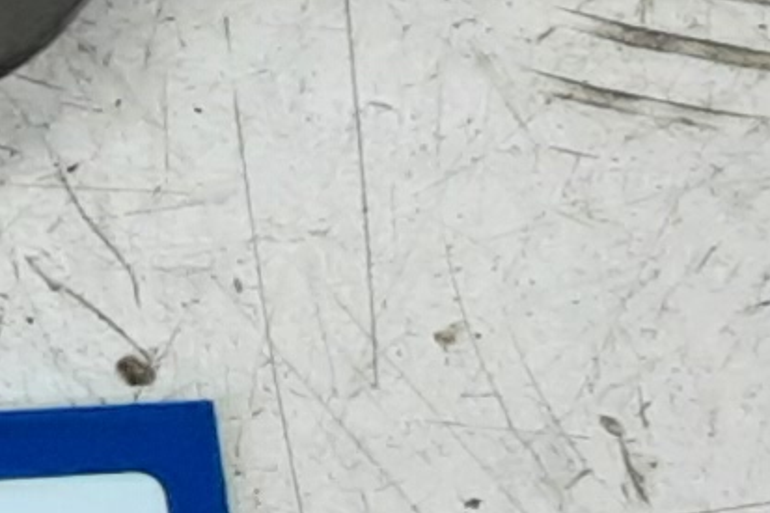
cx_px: -539
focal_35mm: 222
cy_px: -170
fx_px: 4746
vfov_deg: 6.1
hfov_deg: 8.9
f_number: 1.9
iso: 64
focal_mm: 2.91
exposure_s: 1/50
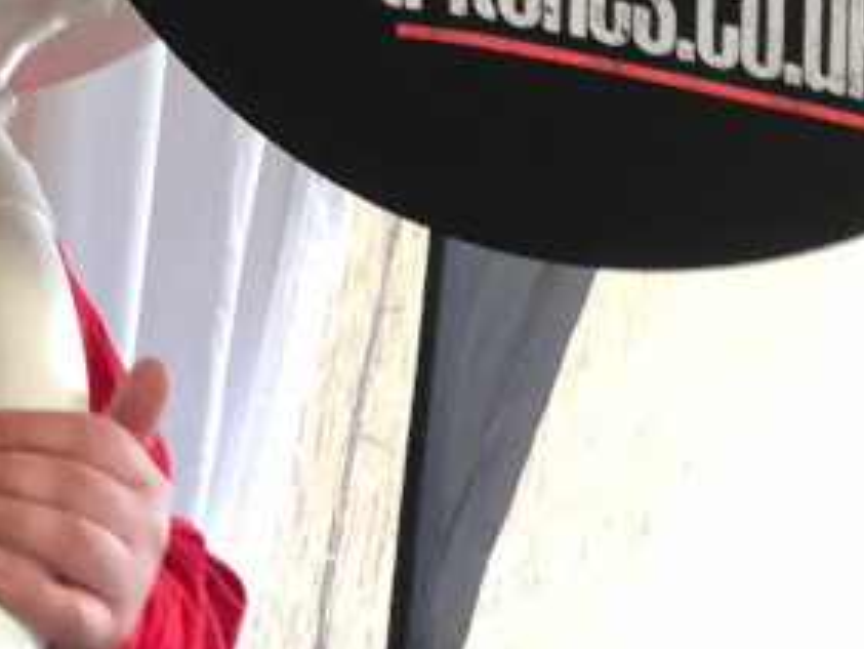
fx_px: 4619
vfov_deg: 8.0
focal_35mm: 185
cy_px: -34
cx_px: -197
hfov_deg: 10.5
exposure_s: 1/33
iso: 125
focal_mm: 6
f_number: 2.4
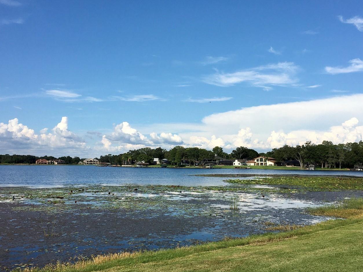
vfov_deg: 38.7
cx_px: 199
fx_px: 388
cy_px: 132
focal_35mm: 37
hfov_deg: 50.1
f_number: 2.2
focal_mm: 4.15
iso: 25
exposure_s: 1/2198
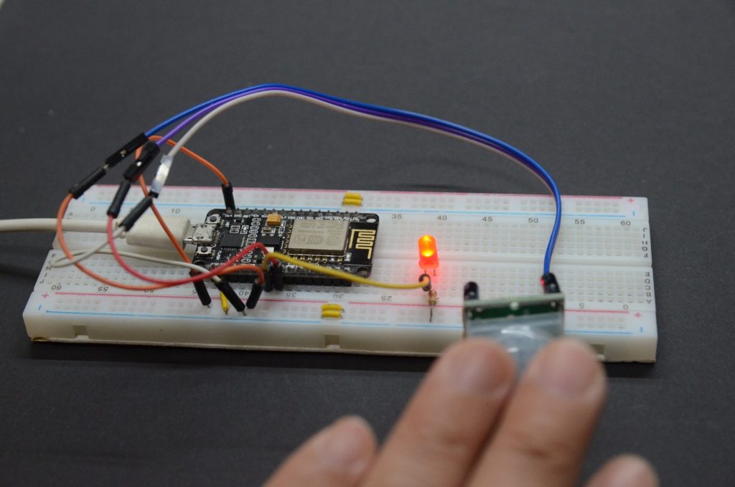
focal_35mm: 75
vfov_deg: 18.1
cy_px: 244
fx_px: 1529
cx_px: 368
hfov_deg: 27.0
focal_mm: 50
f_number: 5.6
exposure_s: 1/125
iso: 2000
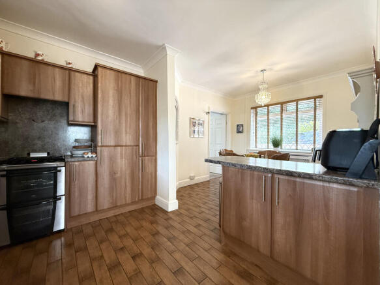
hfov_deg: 102.1
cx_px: 190
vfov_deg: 85.7
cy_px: 142
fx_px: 154
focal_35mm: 14
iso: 250
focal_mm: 2.22
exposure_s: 1/100
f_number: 2.2
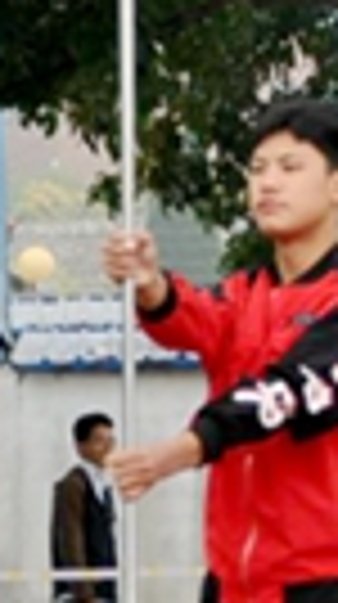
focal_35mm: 357
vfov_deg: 6.0
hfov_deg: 3.3
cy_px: 61
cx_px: 951
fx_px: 5710
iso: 200
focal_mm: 38
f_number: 5.6
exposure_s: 1/200
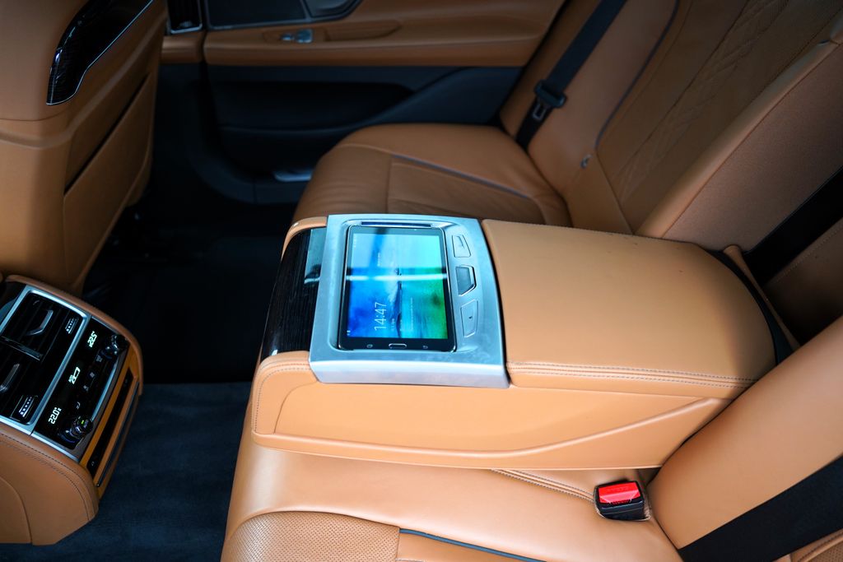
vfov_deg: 53.1
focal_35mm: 24
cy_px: 281
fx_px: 562
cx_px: 422
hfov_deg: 73.7
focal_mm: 24
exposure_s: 1/160
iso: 1600
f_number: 2.8
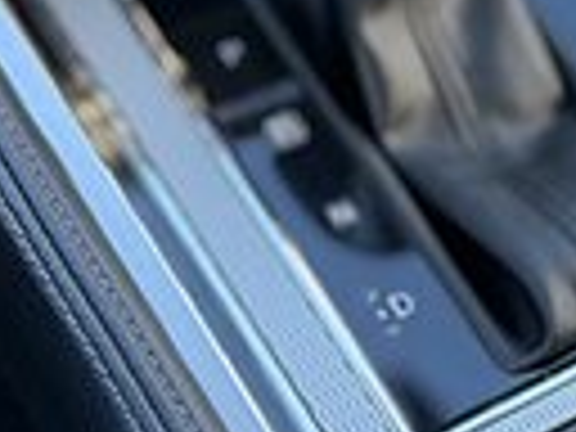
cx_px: 630
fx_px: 1714
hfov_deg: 18.4
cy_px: 61
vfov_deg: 14.3
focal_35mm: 103
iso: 125
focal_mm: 6.76
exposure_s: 1/121
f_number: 1.78
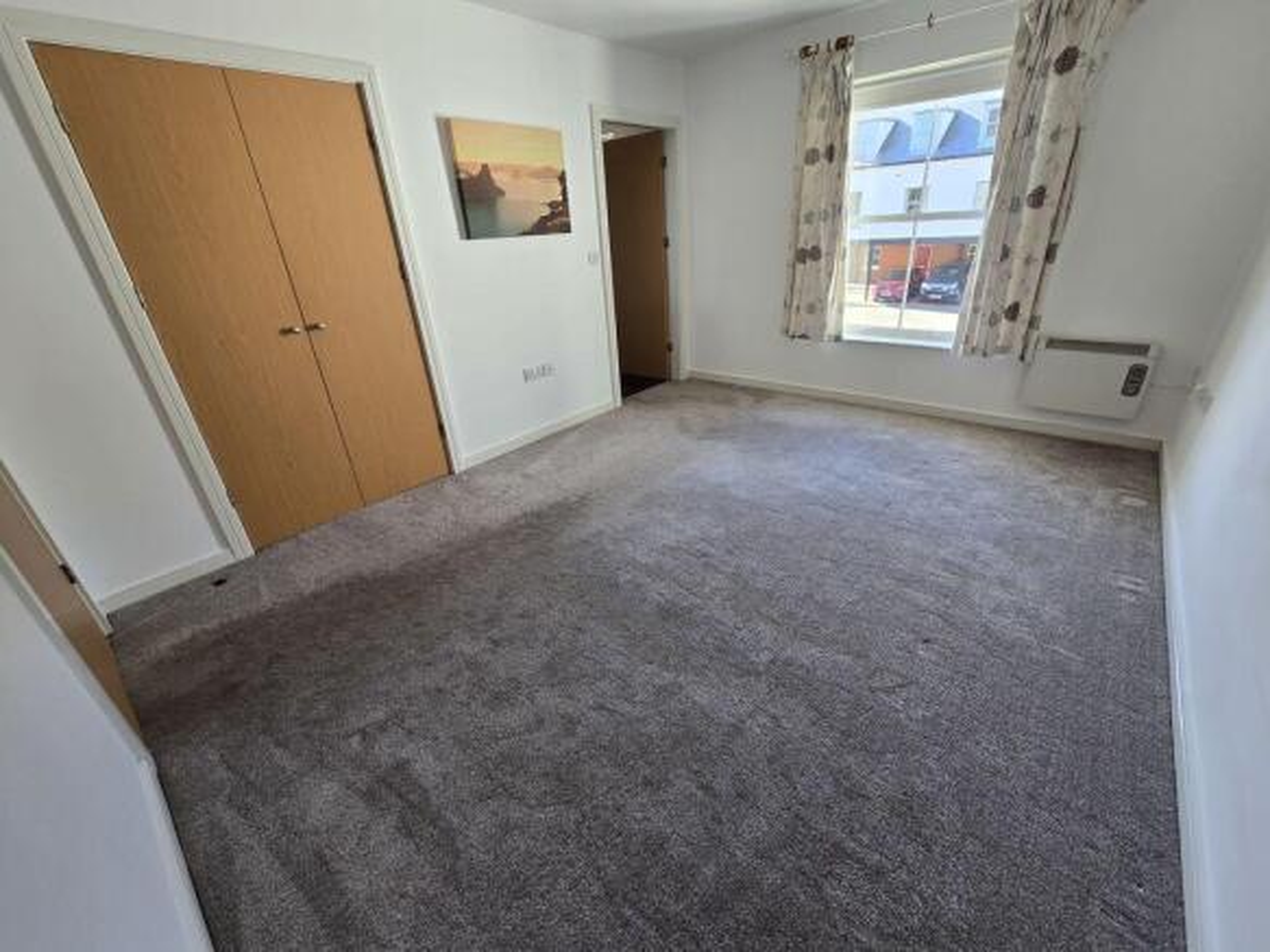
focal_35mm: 13
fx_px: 477
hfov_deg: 106.2
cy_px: 476
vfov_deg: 89.9
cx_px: 635
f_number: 2.2
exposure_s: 1/60
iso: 64
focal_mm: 2.2
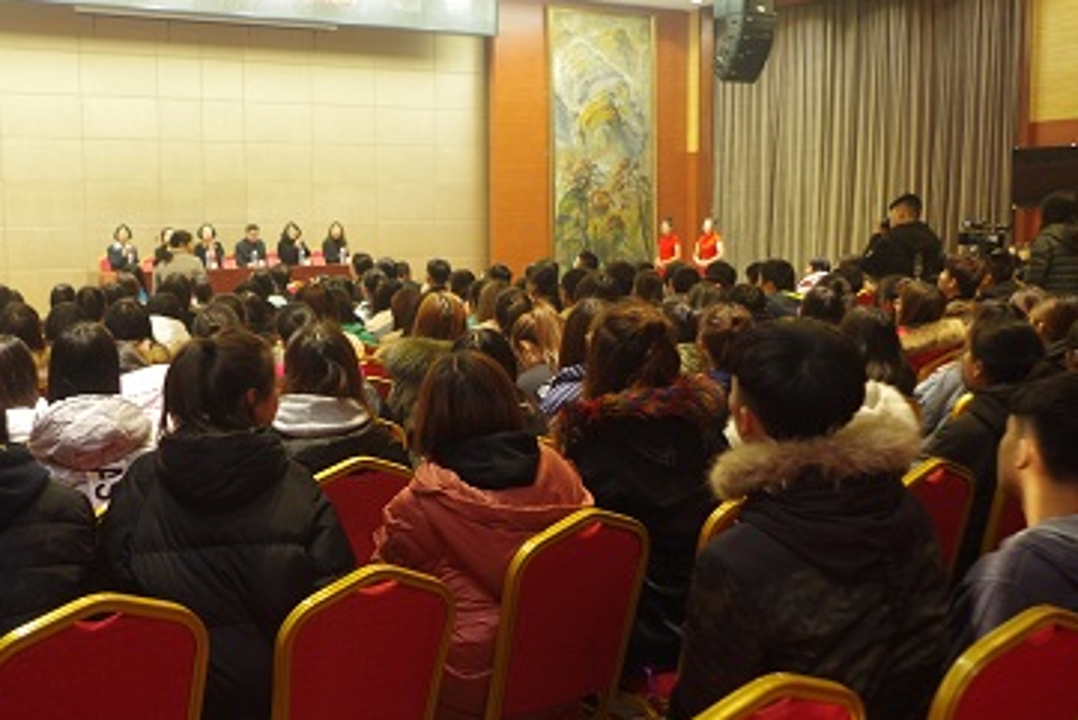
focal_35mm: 46
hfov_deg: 42.1
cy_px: 396
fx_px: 1378
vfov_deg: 29.3
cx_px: 352
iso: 400
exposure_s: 1/20
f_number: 4
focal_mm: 20
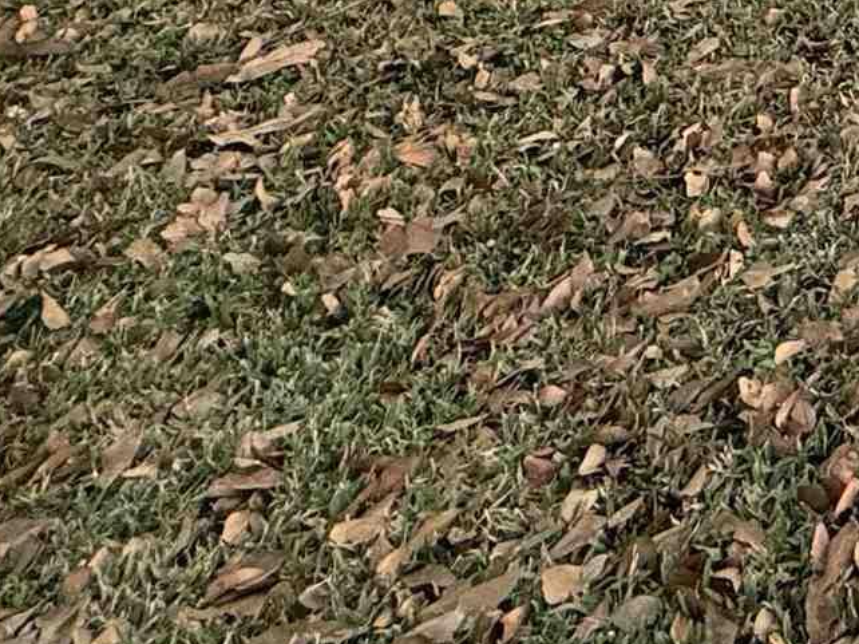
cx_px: 1483
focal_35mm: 67
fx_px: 1662
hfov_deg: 21.2
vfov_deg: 14.8
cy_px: -861
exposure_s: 1/99
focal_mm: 2.22
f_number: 2.2
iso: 80
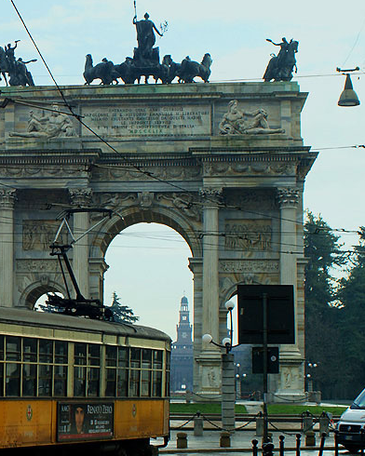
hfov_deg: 14.4
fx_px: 1391
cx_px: -94
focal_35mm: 103
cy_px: 260
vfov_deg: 18.6
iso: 200
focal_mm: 35
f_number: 6.3
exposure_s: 1/320
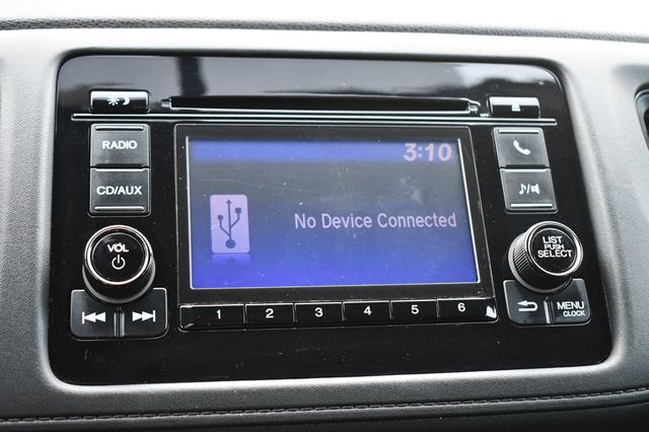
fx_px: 937
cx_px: 324
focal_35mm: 52
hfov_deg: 38.2
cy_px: 216
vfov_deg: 26.0
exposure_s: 1/125
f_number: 4.5
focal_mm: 35
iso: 1000
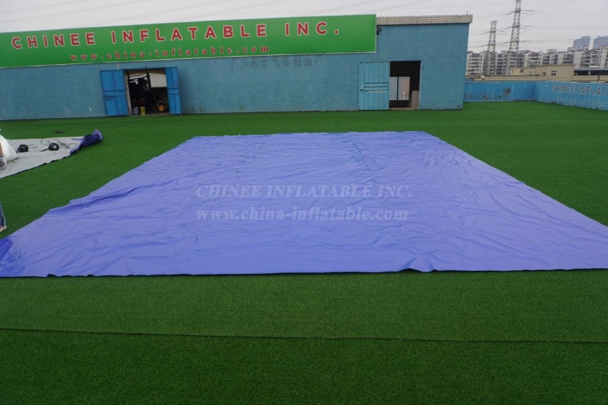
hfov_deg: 73.7
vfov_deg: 53.1
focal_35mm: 24
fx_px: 405
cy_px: 202
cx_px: 304
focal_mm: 16
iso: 100
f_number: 5
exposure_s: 1/100
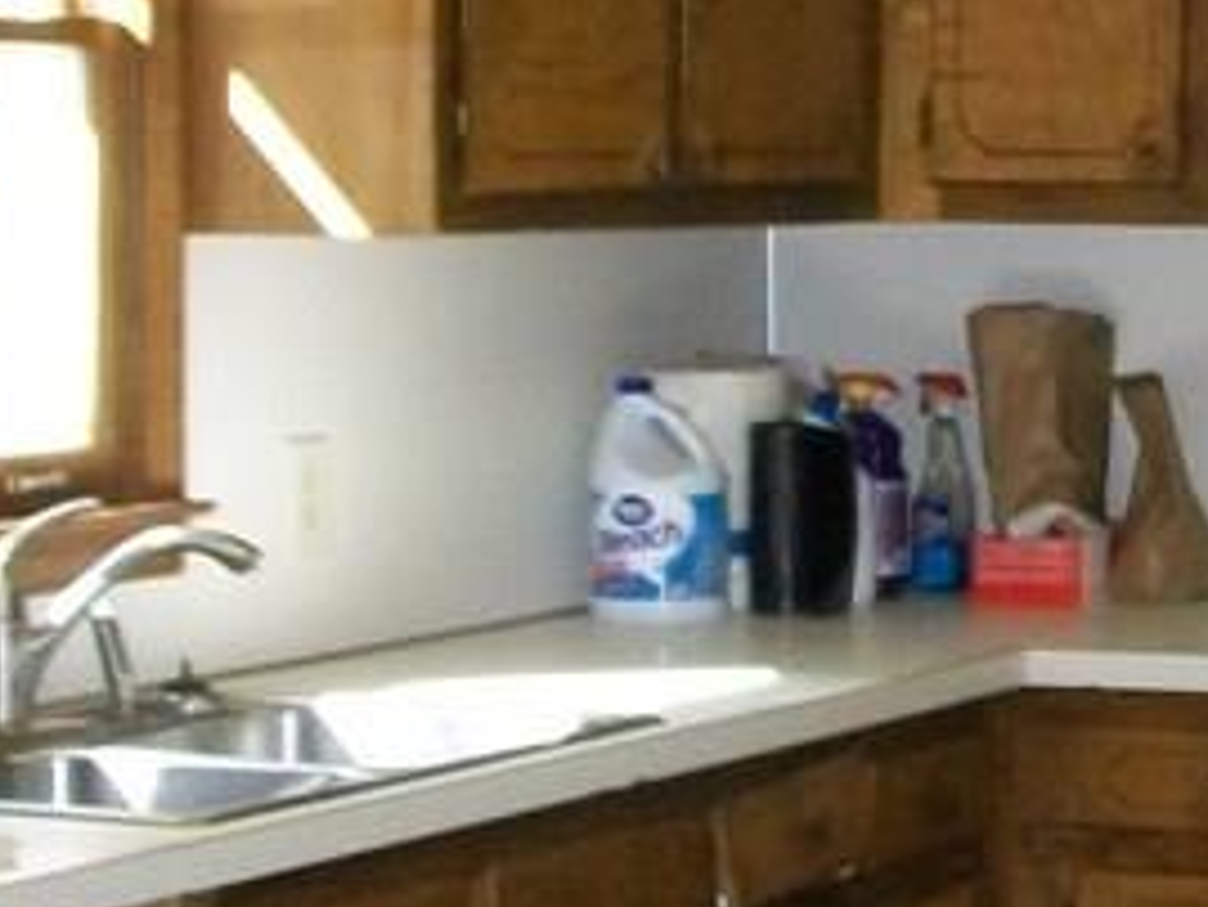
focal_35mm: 137
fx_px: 4783
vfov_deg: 10.8
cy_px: 207
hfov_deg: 14.2
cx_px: 1235
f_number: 2.7
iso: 160
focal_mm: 6
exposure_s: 1/60
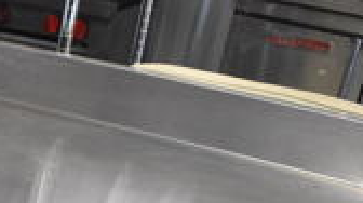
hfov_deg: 18.8
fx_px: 990
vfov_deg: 10.9
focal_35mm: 103
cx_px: -149
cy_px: 369
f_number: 3.5
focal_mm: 18
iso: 2800
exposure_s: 1/125
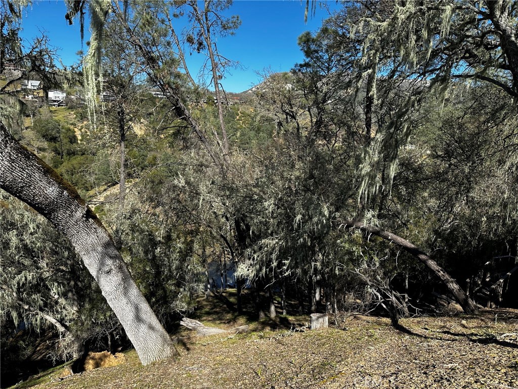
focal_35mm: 24
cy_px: 194
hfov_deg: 71.6
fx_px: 359
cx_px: 259
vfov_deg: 56.8
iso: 80
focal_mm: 6.86
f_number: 1.78
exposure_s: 1/2809
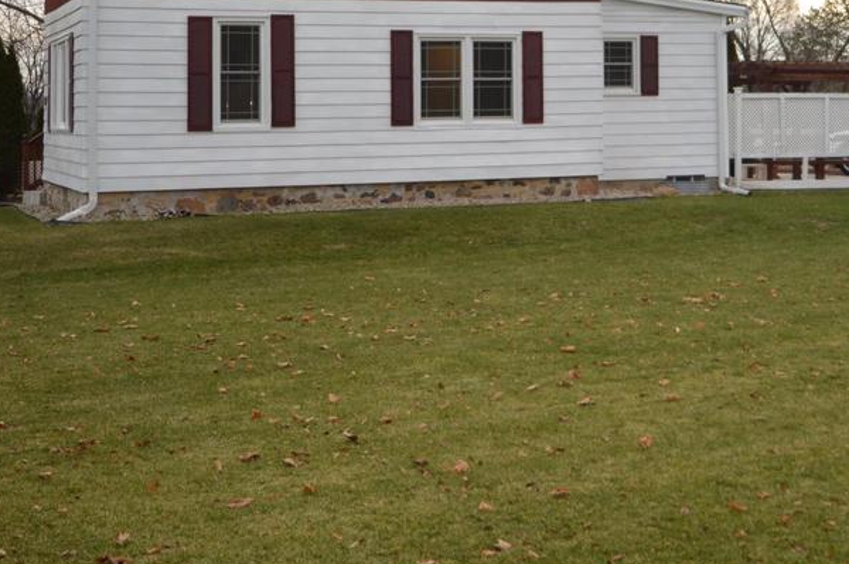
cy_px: 53
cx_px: 682
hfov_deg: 30.7
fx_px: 1508
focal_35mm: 64
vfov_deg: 20.8
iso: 125
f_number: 4.5
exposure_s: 1/125
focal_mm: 20
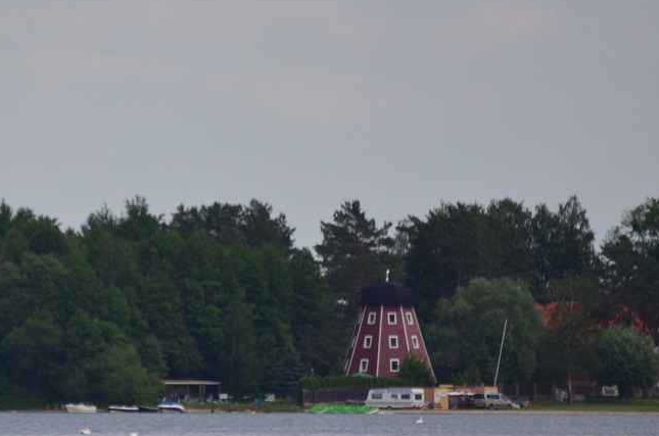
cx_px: 161
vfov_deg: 2.0
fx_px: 12731
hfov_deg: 3.0
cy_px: 265
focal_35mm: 697
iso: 900
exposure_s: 1/8000
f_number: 5.6
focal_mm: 300
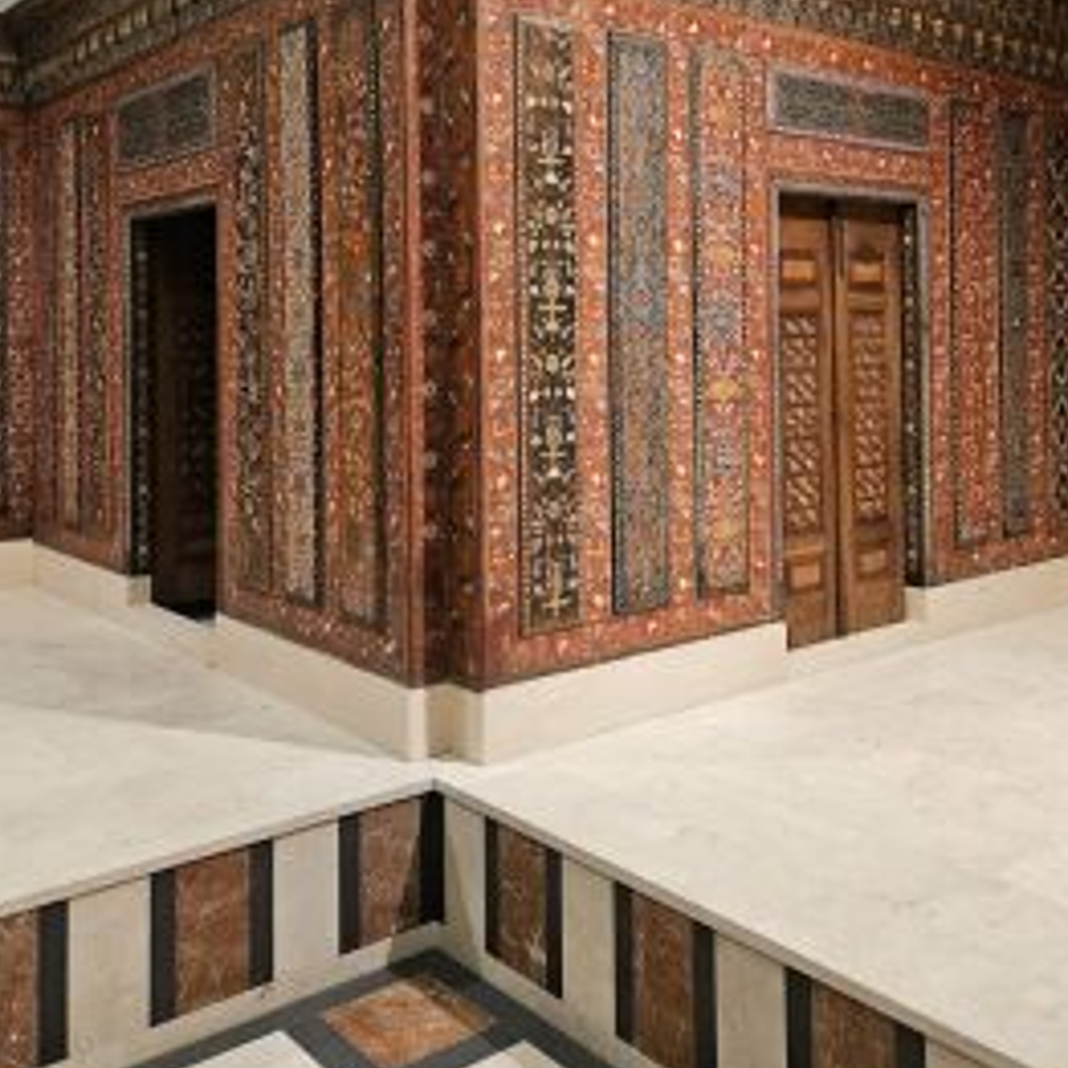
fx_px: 1222
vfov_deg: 46.4
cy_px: 351
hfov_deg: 47.2
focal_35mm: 35
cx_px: 558
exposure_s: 1/71
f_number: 1.8
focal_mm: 5.4
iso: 1000
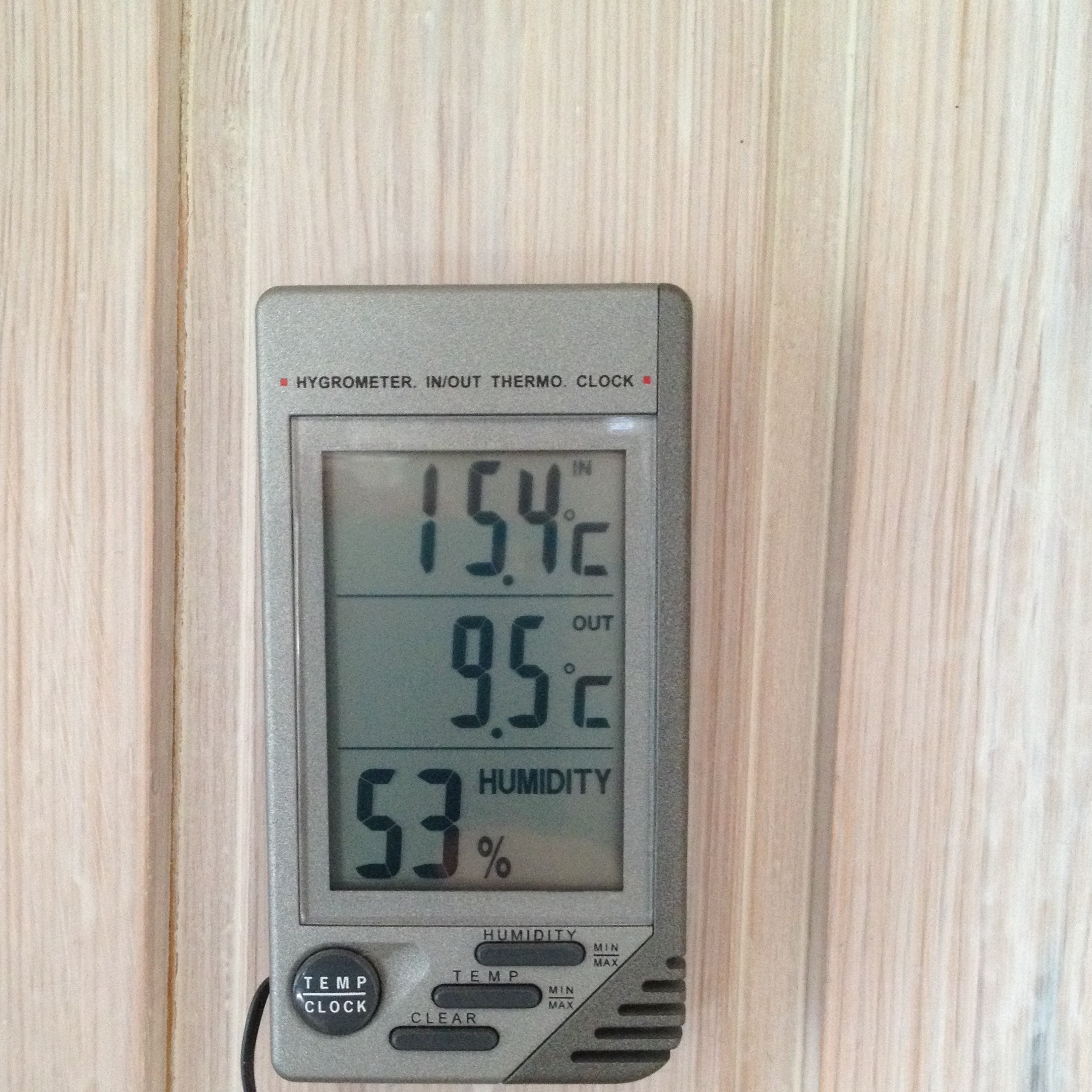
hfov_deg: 36.0
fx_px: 1677
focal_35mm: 47
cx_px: 491
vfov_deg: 35.7
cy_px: 735
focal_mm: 4.28
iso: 320
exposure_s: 1/20
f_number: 2.4
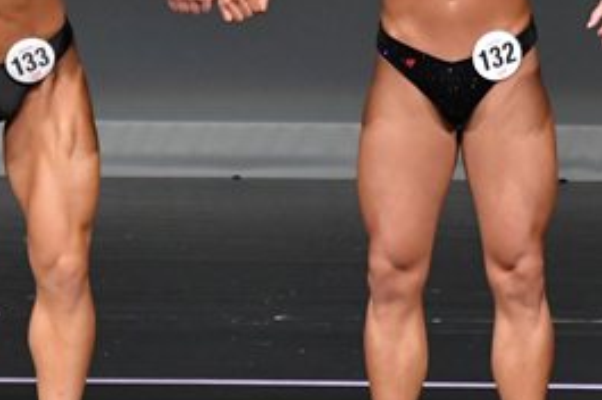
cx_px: 367
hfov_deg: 2.3
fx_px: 14681
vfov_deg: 1.6
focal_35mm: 879
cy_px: 91
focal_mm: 200
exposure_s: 1/400
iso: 4000
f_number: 5.6
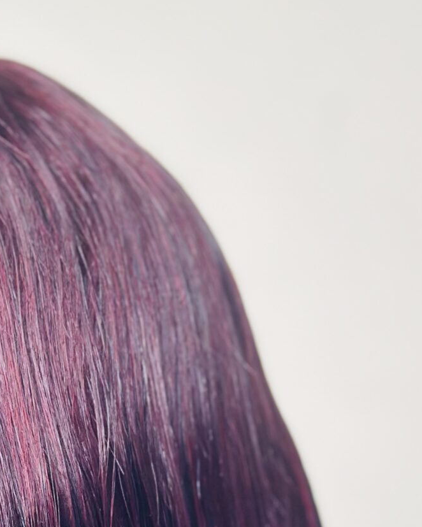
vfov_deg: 13.1
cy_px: 519
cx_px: -79
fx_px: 2263
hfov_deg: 10.5
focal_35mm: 145
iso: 125
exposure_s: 1/118
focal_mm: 6.86
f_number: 1.78
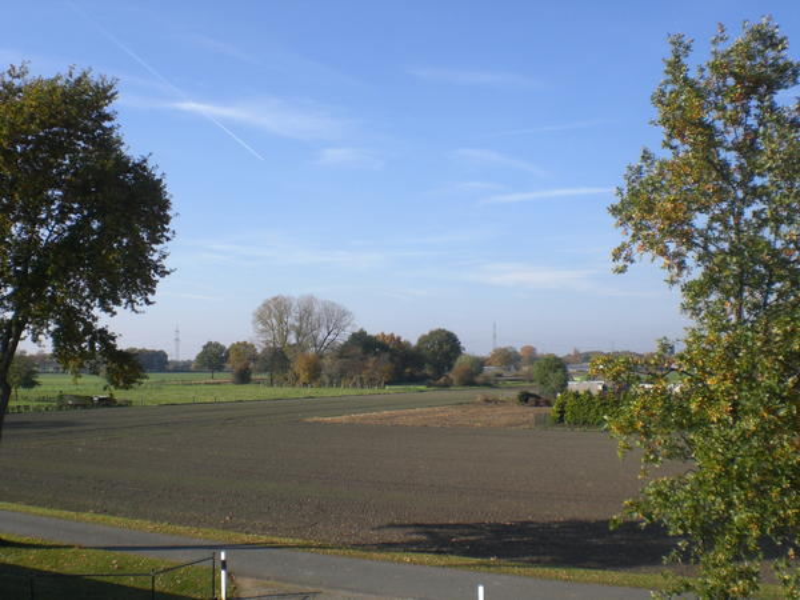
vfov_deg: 37.7
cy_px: 300
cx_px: 400
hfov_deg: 49.0
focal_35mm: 38
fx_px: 878
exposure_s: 1/400
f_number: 4.4
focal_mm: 6.3
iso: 50
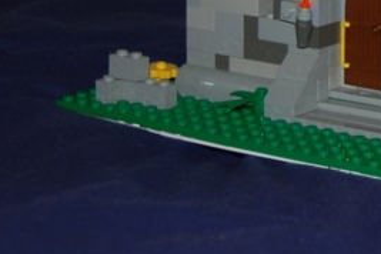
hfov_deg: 11.7
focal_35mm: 169
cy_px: -90
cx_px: 534
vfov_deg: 8.0
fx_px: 1788
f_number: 4.2
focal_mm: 40
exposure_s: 1/60
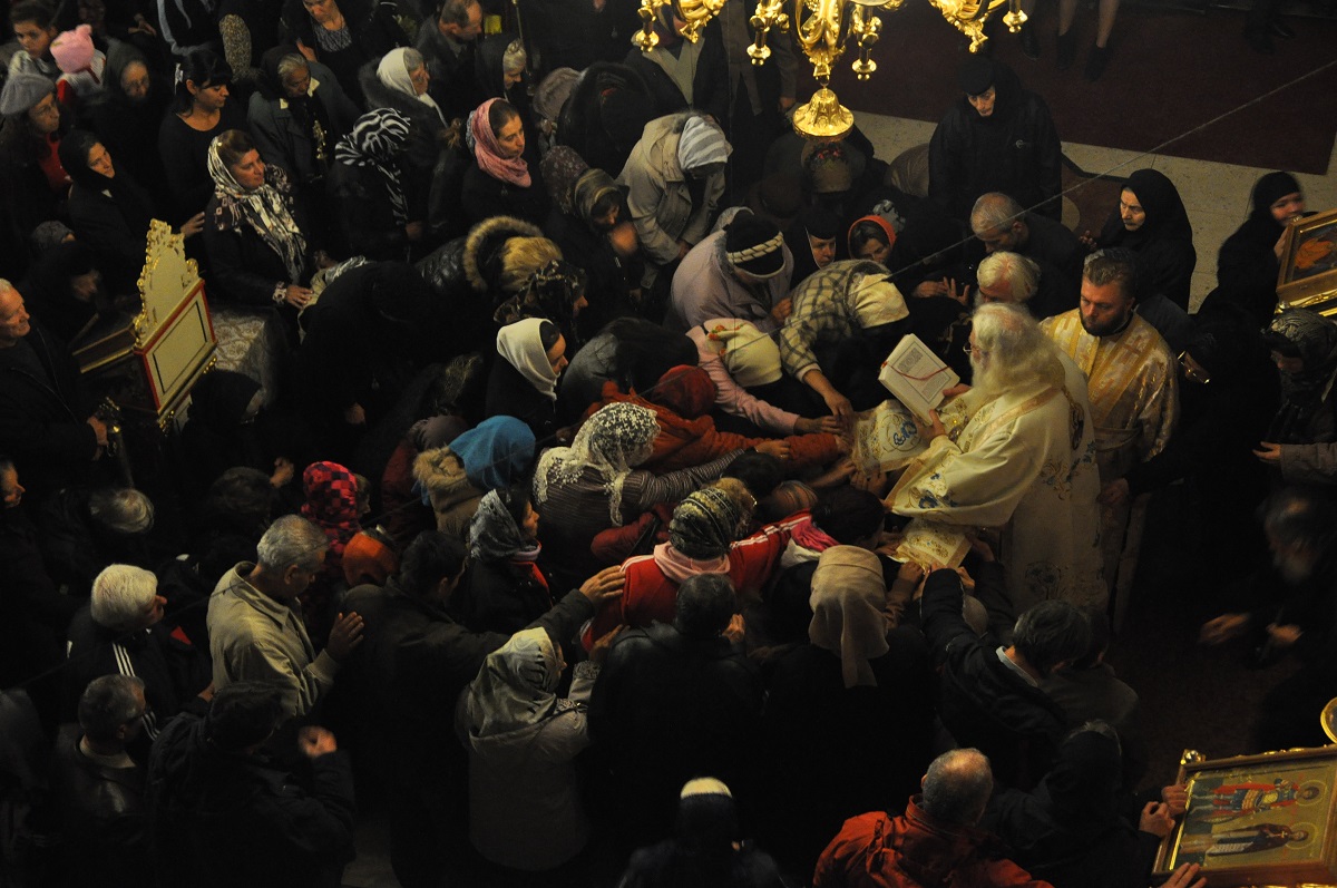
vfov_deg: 23.7
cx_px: 668
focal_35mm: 57
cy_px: 444
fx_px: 2114
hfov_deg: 35.1
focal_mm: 38
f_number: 4.5
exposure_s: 1/20
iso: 1600
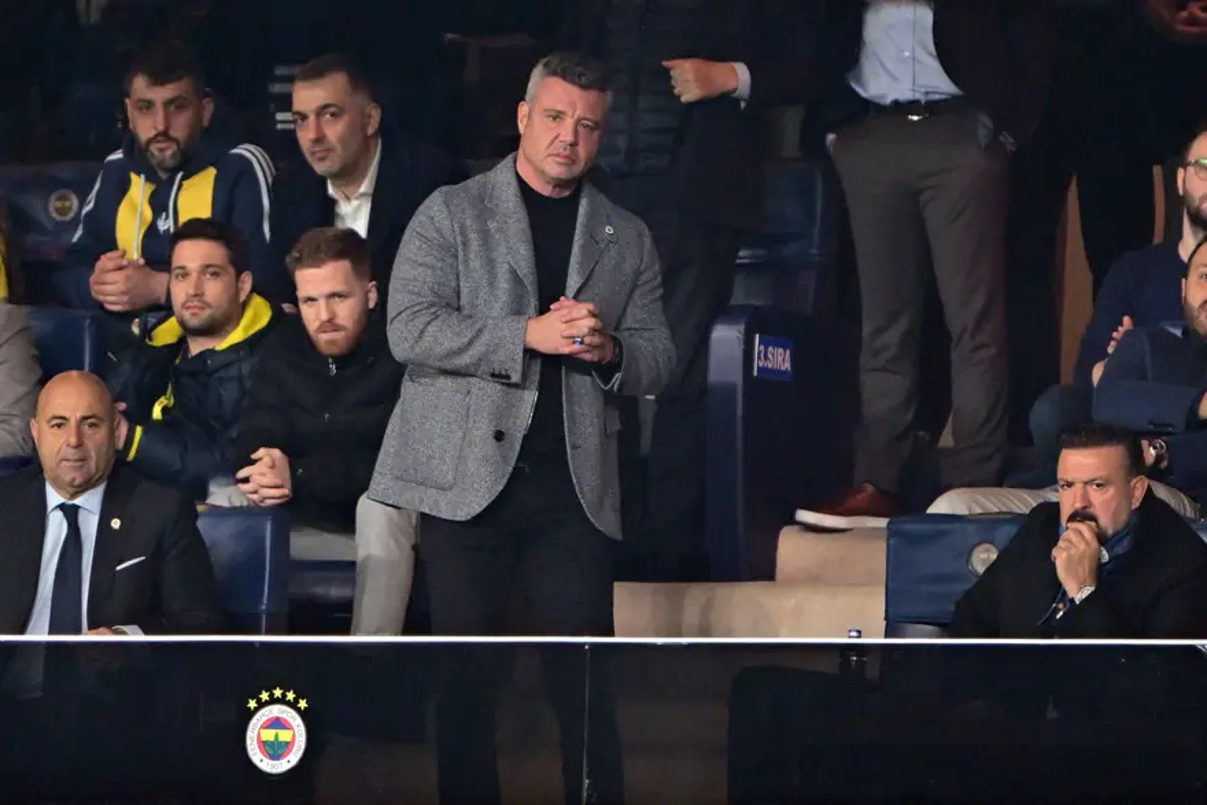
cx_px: 604
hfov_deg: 2.5
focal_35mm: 840
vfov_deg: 1.6
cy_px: 402
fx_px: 28166
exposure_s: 1/250
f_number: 4
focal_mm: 560
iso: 2000
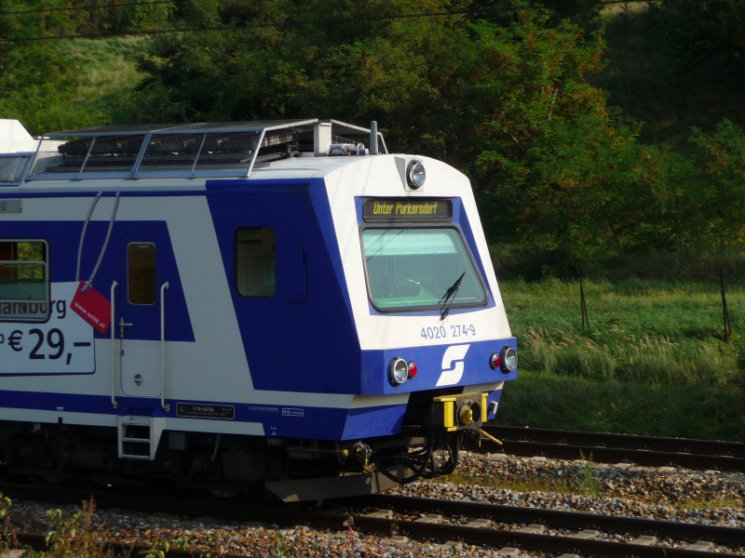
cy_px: 279
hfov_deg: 17.3
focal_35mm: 114
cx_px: 372
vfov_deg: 13.0
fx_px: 2453
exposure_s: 1/640
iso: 100
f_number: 4.7
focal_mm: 17.5
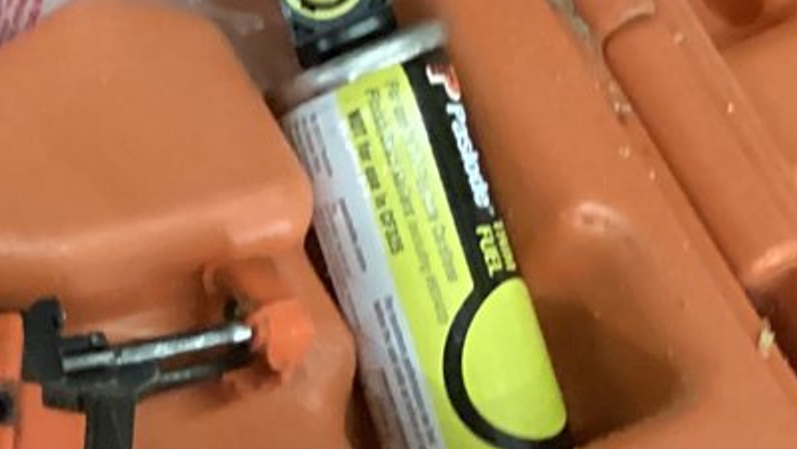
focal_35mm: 128
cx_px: -253
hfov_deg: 15.9
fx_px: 2707
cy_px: 1101
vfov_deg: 8.6
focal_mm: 3.3
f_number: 2.4
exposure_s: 1/24
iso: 800
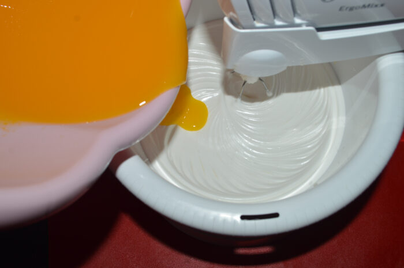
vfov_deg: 39.9
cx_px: 202
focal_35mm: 33
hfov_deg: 57.3
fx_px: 370
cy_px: 134
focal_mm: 22
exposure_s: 1/60
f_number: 8
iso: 100
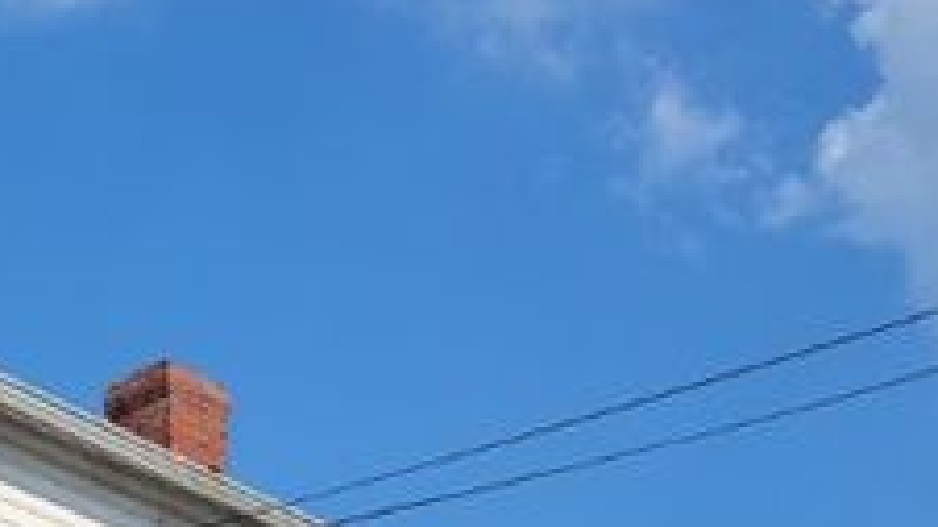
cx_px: 83
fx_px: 2089
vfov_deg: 13.4
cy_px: 842
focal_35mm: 84
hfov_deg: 24.5
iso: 40
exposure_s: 1/3363
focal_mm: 5.4
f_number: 1.8
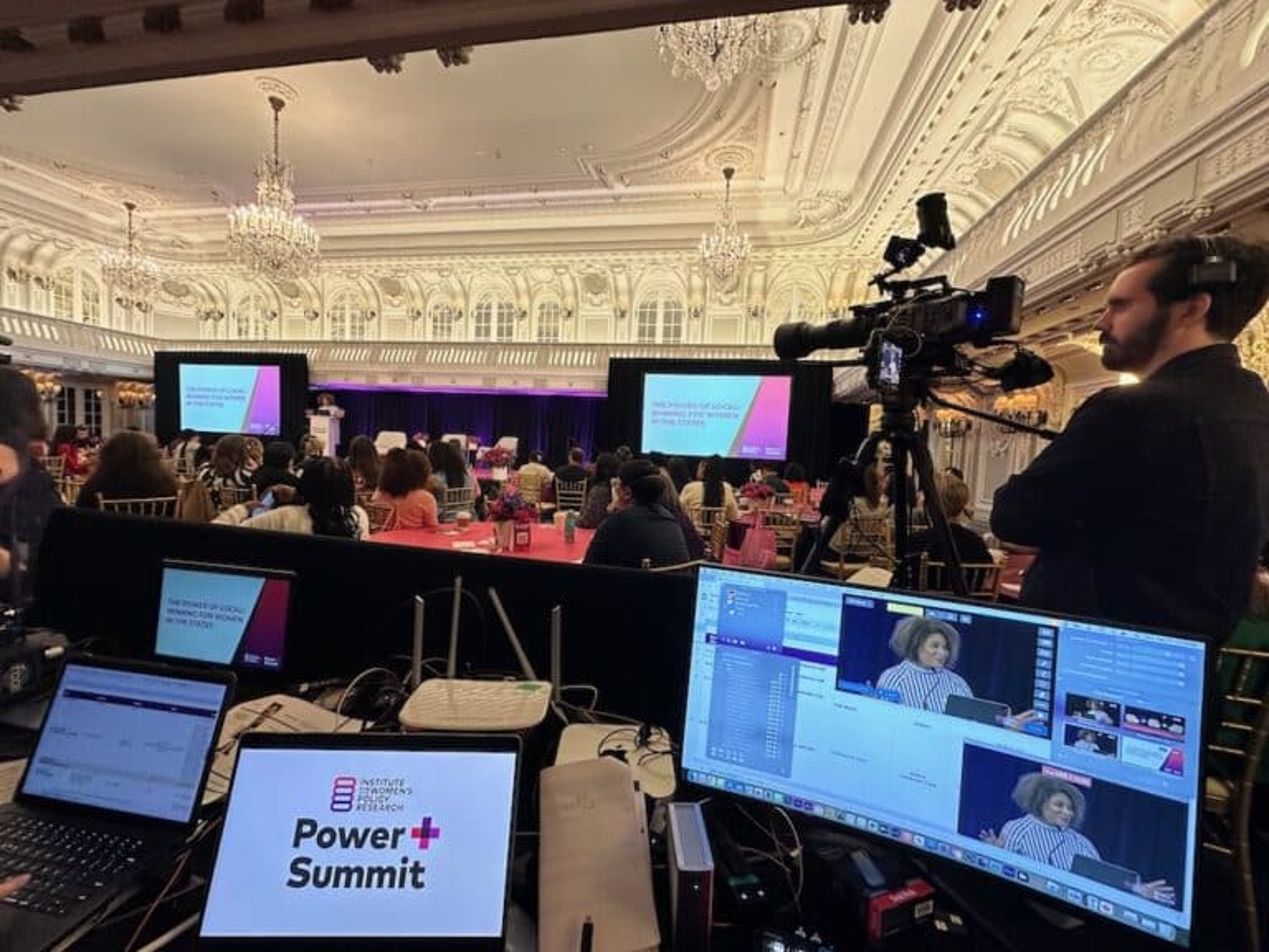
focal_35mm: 14
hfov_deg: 102.1
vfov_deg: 85.7
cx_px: 634
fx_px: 513
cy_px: 476
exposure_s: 1/50
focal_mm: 2.22
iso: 160
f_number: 2.2
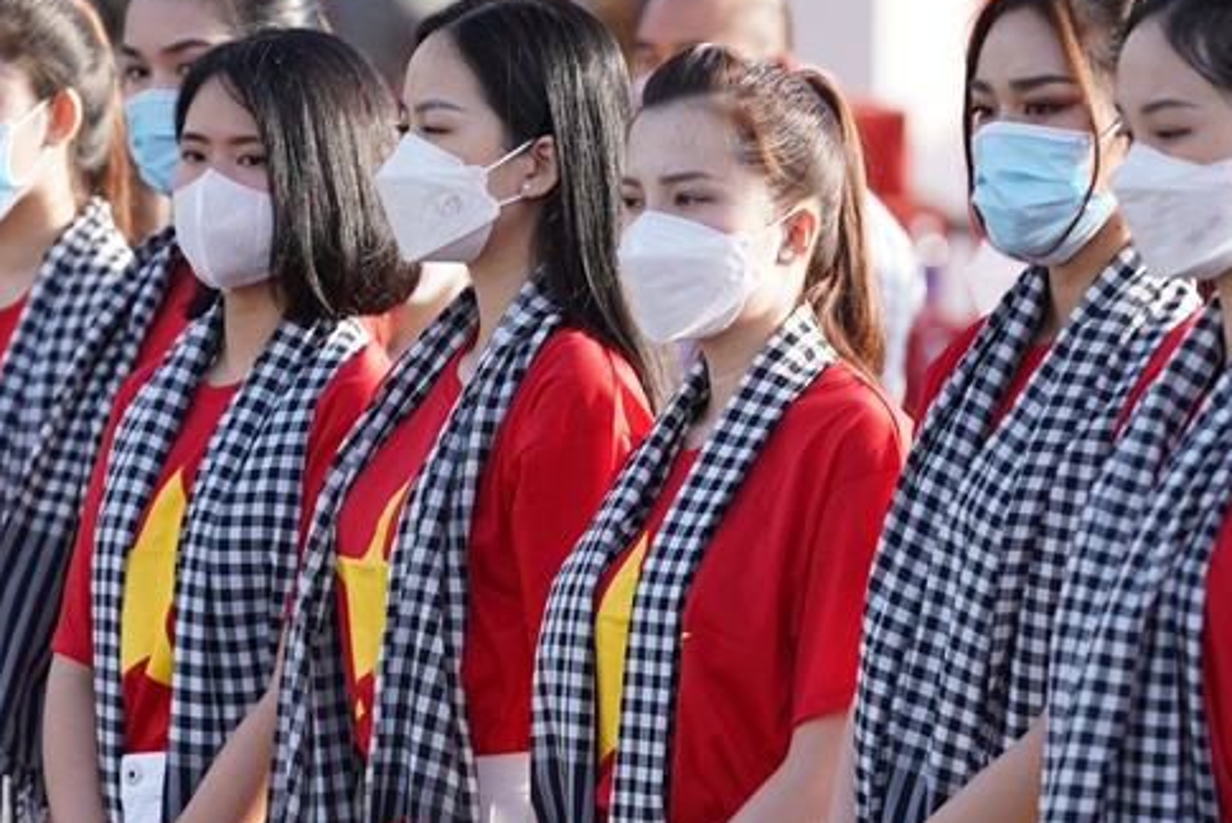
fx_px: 12190
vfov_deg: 3.9
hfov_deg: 5.8
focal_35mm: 356
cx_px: 485
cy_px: 561
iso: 320
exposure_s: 1/640
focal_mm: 192
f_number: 4
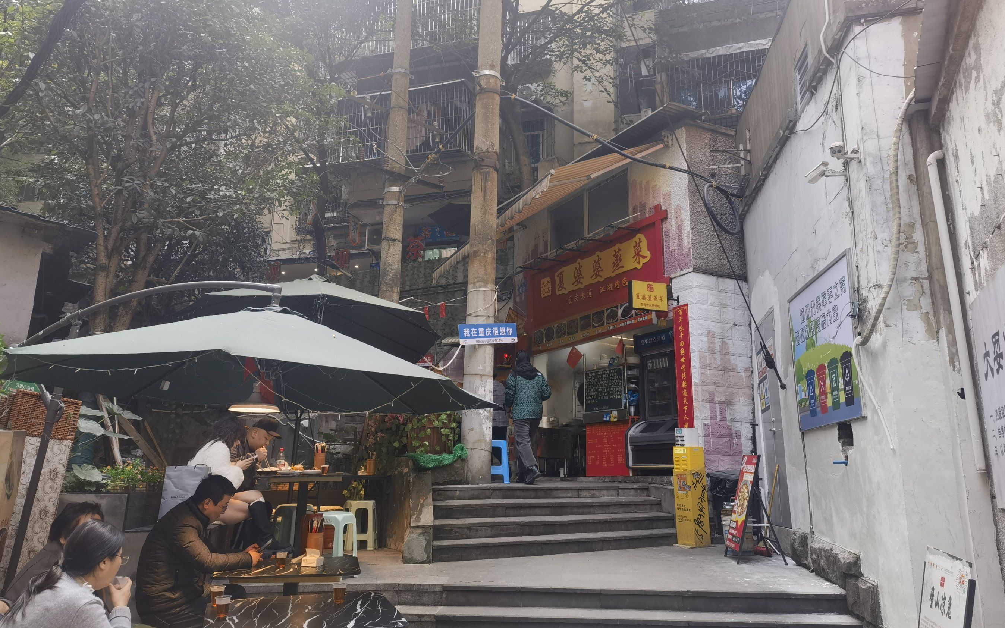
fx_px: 794
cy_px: 265
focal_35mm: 29
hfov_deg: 64.6
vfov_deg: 43.0
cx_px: 503
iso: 50
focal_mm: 6.67
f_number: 1.9
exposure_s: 1/161
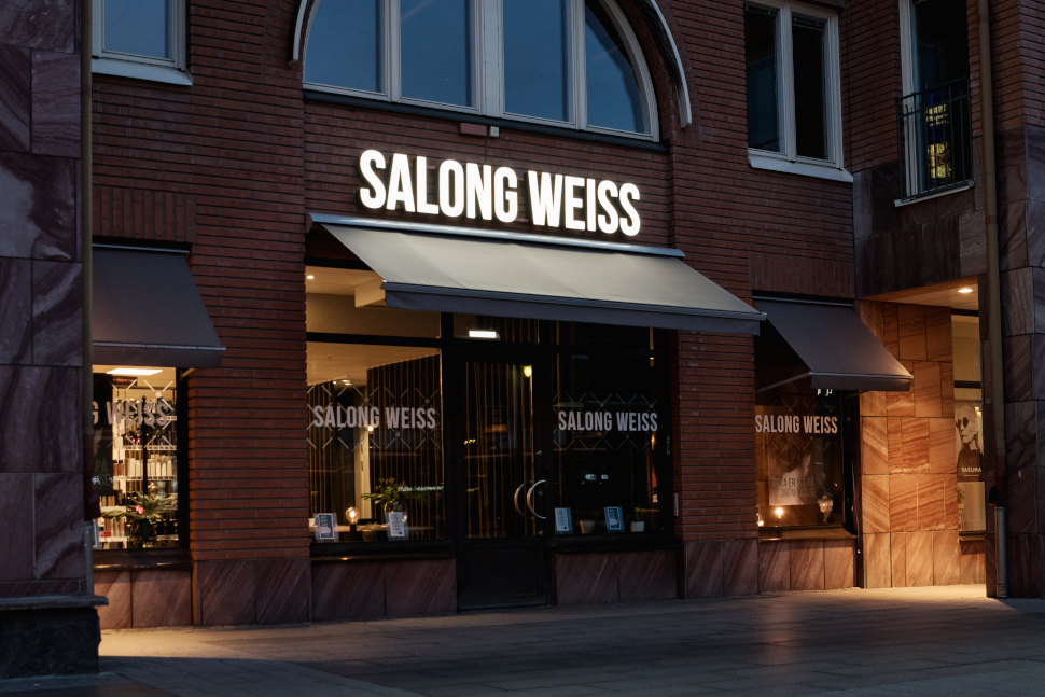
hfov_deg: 45.0
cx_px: 522
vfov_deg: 30.9
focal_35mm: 44
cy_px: 348
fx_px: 1263
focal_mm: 29
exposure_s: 1/40
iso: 1000
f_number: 3.5
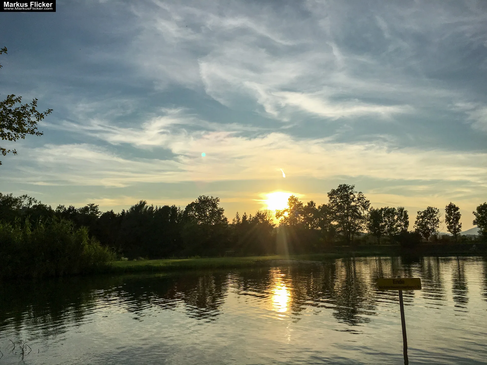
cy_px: 182
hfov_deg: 61.7
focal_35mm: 29
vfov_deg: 48.2
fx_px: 408
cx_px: 244
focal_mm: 4.15
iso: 25
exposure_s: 1/4500
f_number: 2.2
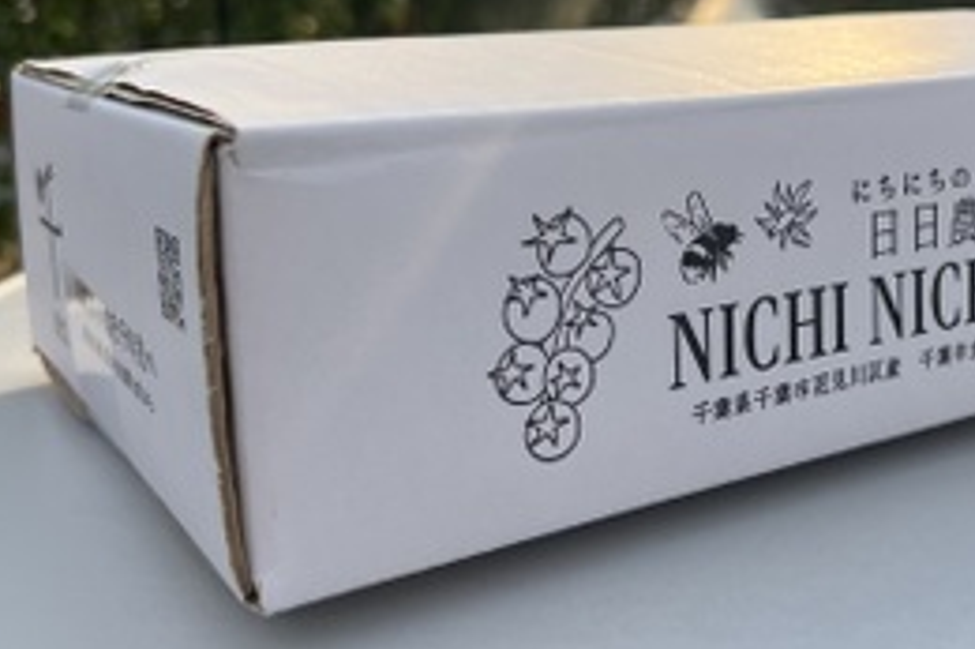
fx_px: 1353
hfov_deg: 38.9
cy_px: 101
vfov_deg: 26.3
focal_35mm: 50
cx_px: 698
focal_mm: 5.7
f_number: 1.5
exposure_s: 1/1779
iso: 50
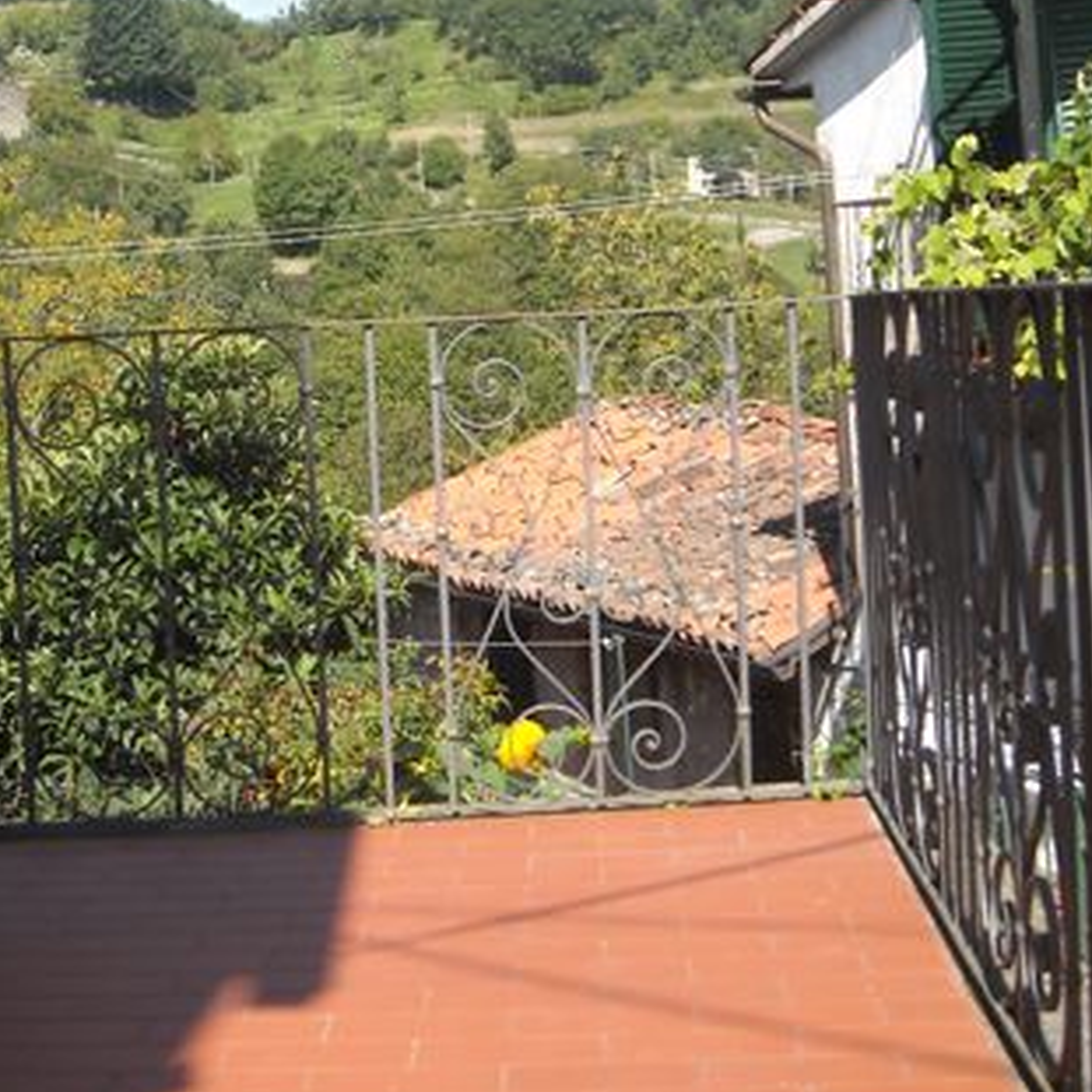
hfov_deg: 24.3
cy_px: 323
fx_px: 2498
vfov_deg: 24.5
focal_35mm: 70
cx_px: 244
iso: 64
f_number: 5.6
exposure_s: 1/161
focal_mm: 5.7
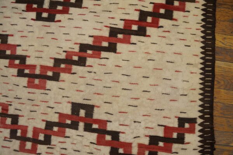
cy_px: 78
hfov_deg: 67.4
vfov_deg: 47.9
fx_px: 175
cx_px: 116
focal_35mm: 27
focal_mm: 18
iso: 800
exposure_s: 1/100
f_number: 4
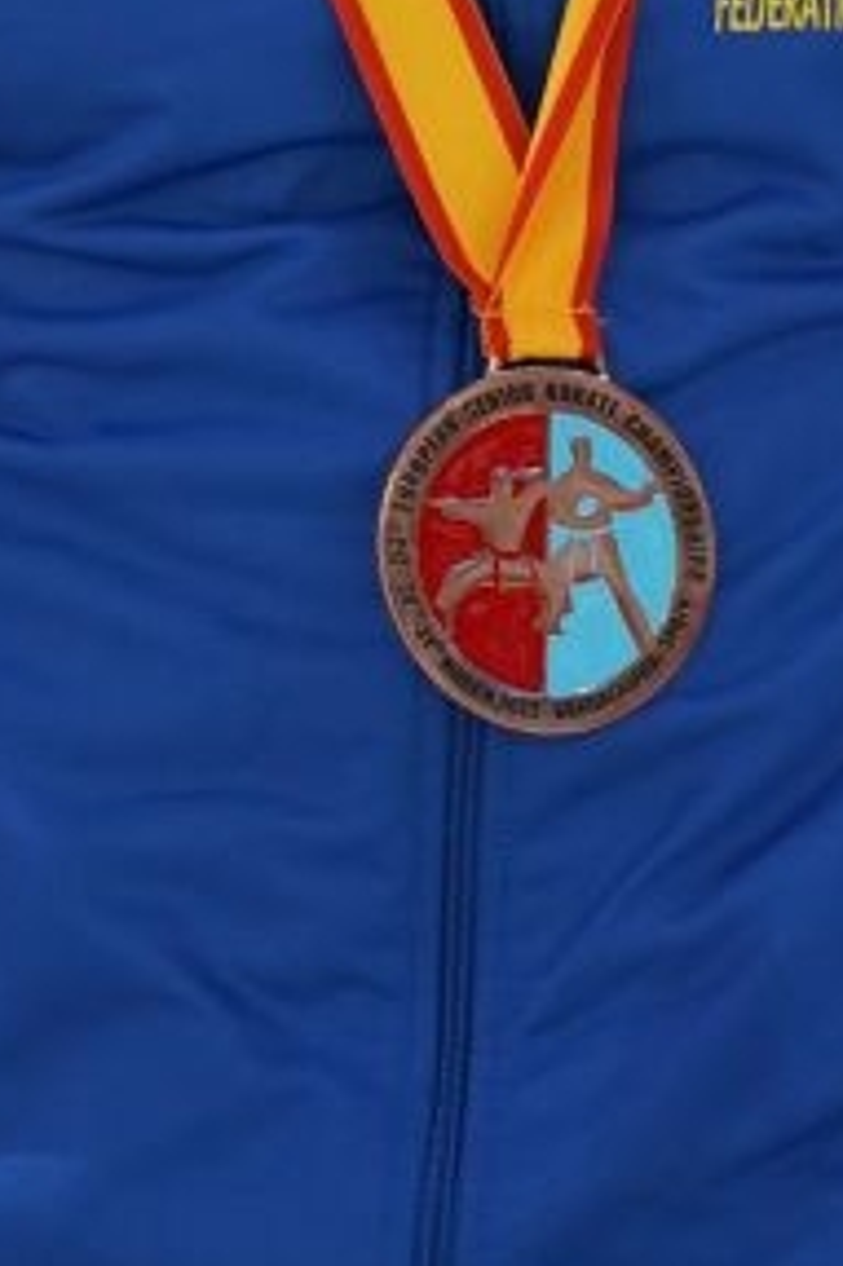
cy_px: 154
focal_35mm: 757
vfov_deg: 2.7
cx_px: 583
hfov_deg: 1.8
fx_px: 26620
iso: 1000
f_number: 2.8
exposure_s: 1/250
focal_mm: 181
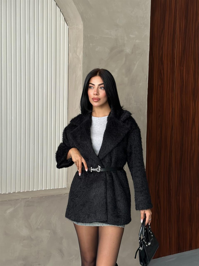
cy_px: 133
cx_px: 100
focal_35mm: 48
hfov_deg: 30.3
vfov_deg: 39.7
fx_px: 368
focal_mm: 6.86
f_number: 1.78
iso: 80
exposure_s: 1/112
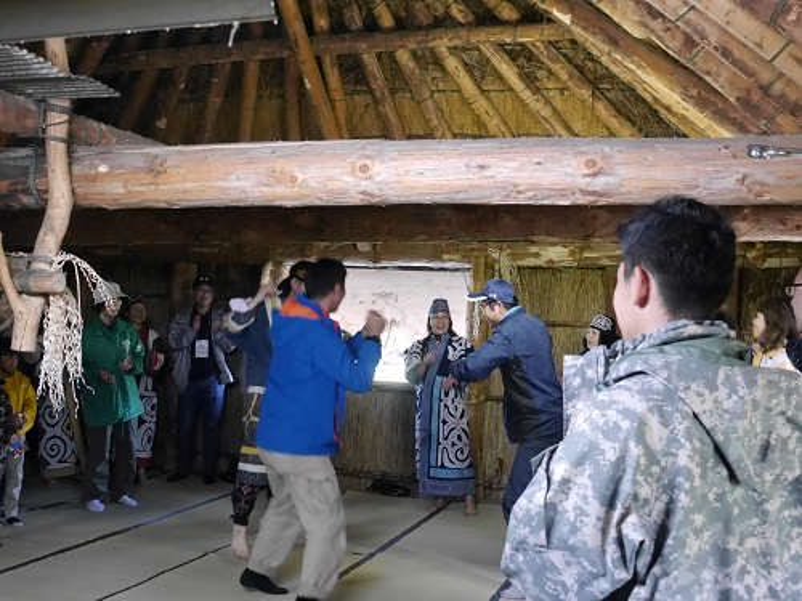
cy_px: 300
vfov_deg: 36.0
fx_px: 927
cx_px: 401
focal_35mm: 40
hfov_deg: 46.8
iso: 3200
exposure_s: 1/50
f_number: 4.5
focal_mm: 20
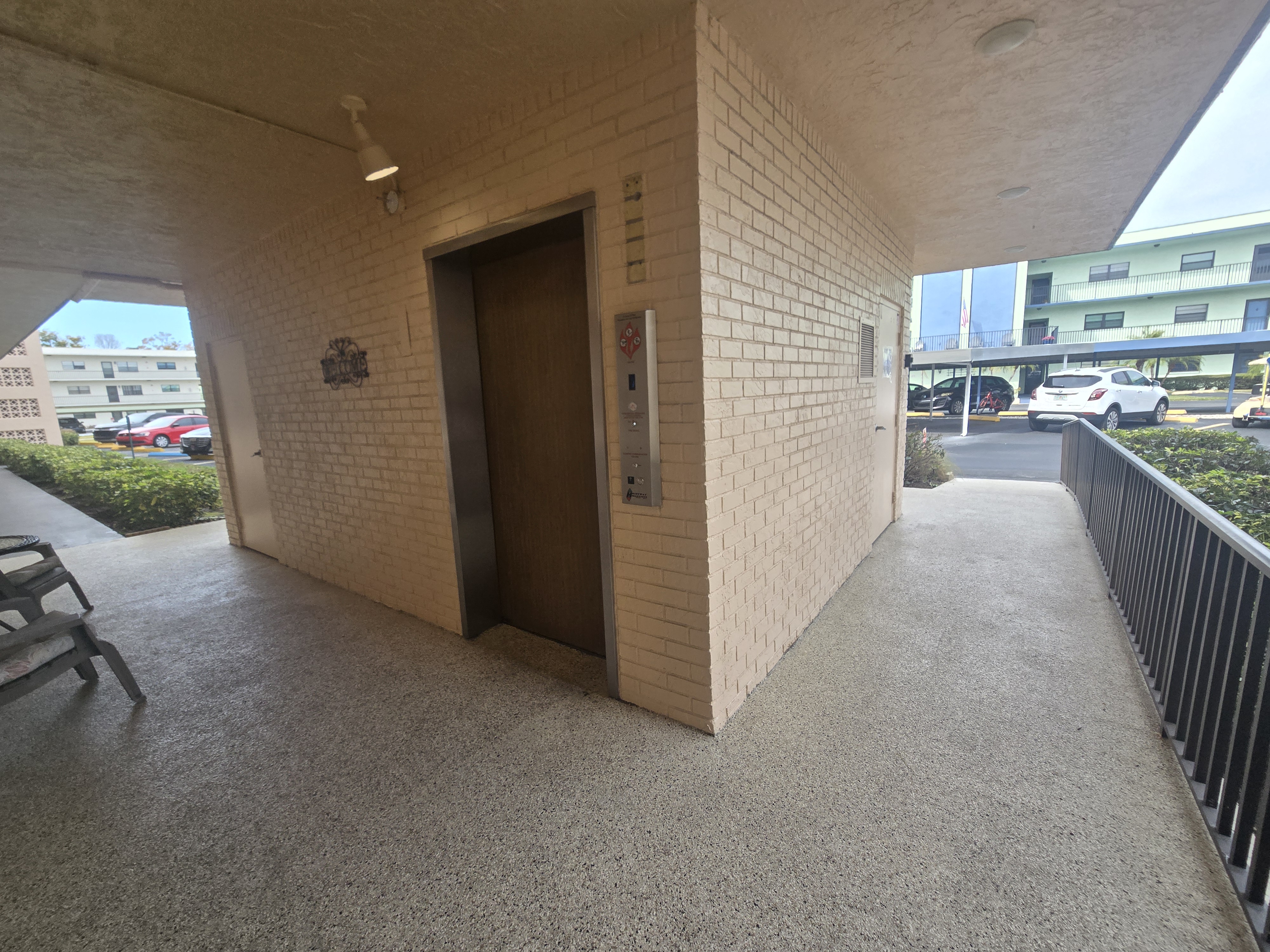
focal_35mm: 13
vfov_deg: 89.9
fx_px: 477
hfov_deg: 106.2
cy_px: 476
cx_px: 635
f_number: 2.2
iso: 50
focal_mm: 2.2
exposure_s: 1/434
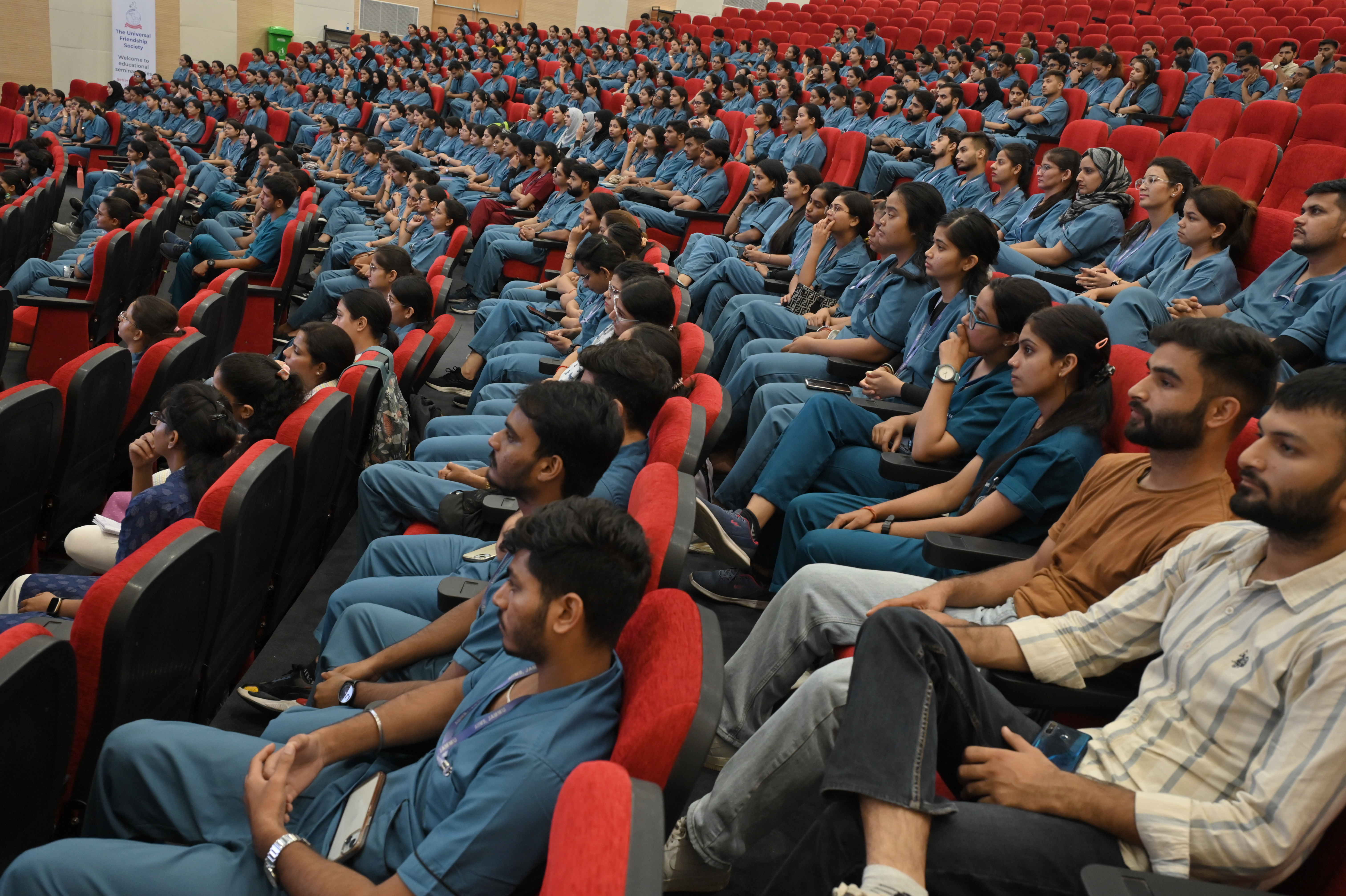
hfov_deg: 64.6
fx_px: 1065
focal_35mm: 28
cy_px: 448
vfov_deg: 45.6
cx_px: 673
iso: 2500
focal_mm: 28.5
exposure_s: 1/50
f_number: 5.6
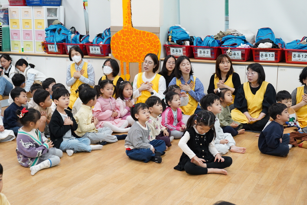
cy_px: 102
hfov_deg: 38.2
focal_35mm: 52
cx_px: 154
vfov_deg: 26.0
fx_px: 443
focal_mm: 52
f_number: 5.6
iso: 2500
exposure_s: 1/80
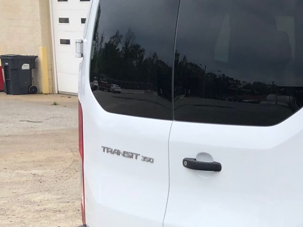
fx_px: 735
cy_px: 171
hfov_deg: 20.5
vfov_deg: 17.5
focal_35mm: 84
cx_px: 433
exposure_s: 1/1600
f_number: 1.8
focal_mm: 3.99
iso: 20
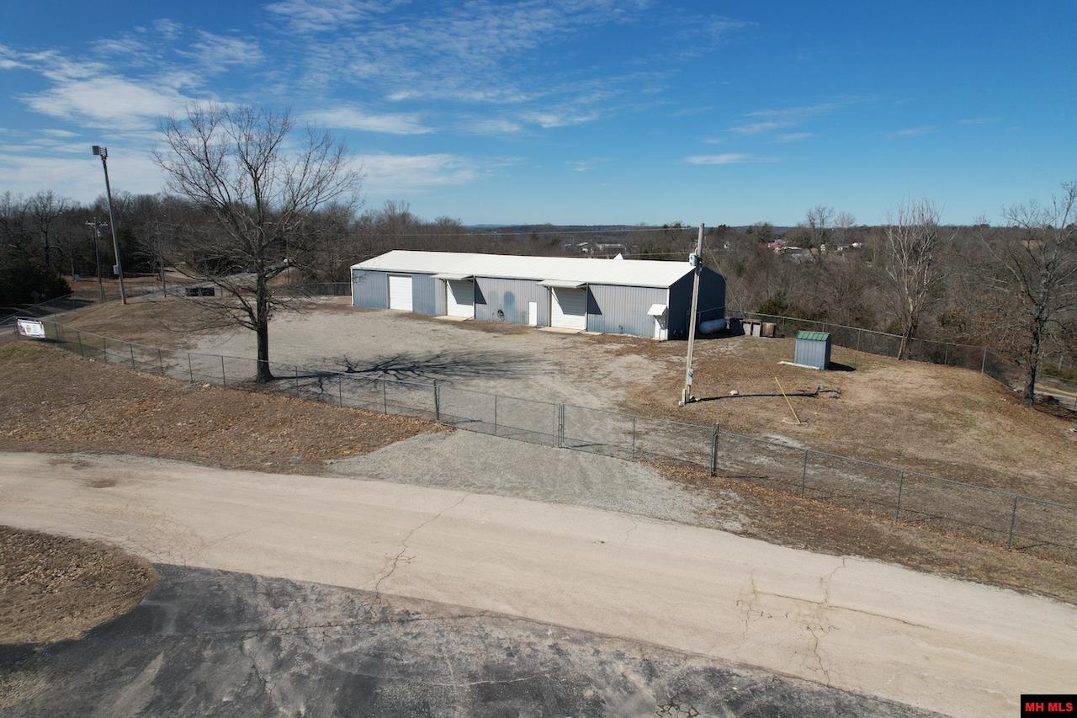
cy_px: 359
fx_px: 658
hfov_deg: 78.6
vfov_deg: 57.2
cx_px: 538
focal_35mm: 22
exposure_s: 1/320
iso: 100
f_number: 2.8
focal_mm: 8.38
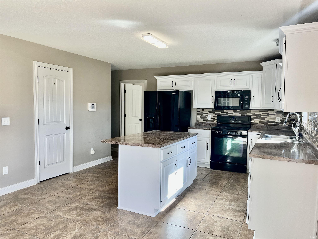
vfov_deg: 53.1
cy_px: 120
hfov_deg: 67.3
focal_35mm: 26
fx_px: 239
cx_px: 159
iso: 32
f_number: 1.5
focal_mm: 5.7
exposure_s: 1/120
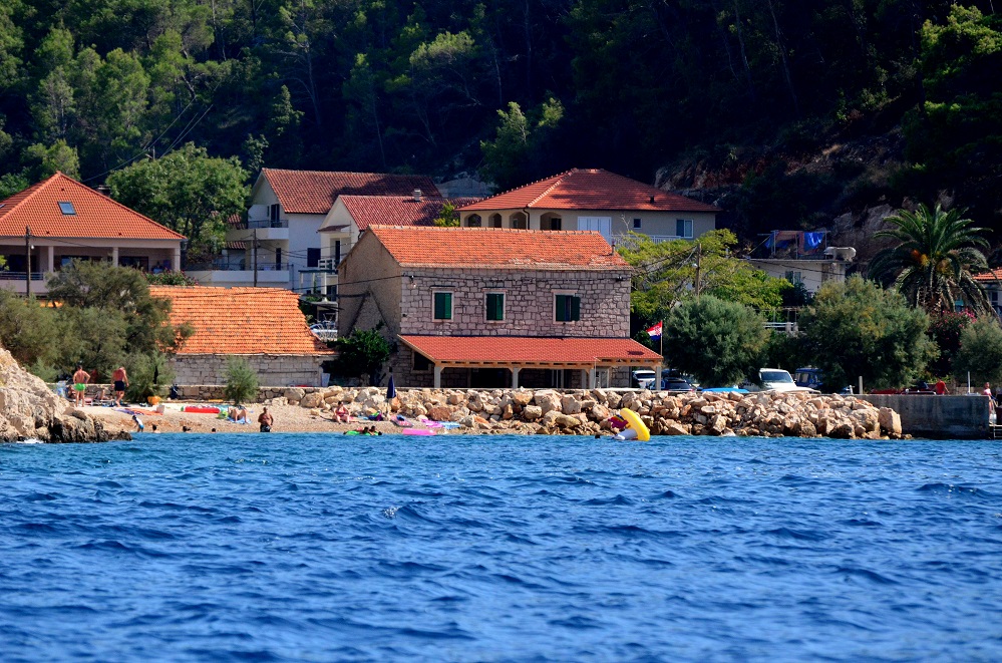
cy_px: 332
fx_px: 8330
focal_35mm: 300
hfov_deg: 6.9
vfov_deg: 4.6
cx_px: 501
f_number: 5.3
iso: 1600
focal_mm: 200
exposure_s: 1/8000
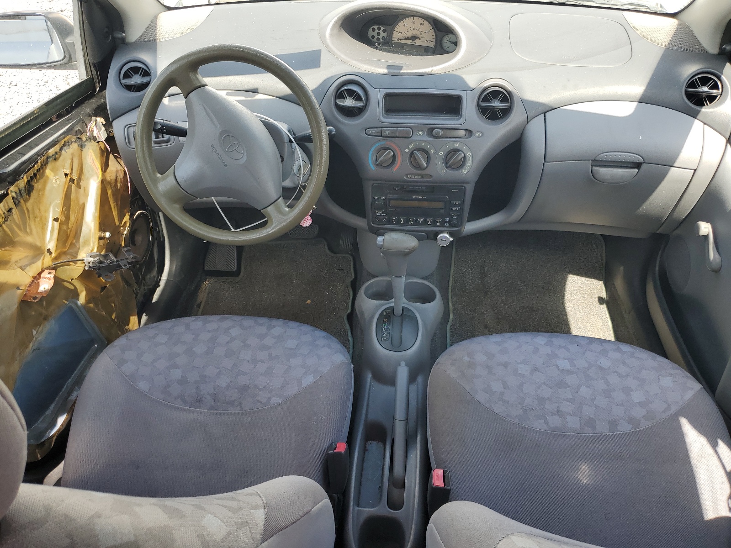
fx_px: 549
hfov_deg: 67.3
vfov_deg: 53.1
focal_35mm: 26
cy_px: 274
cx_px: 366
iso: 50
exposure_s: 1/400
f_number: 1.5
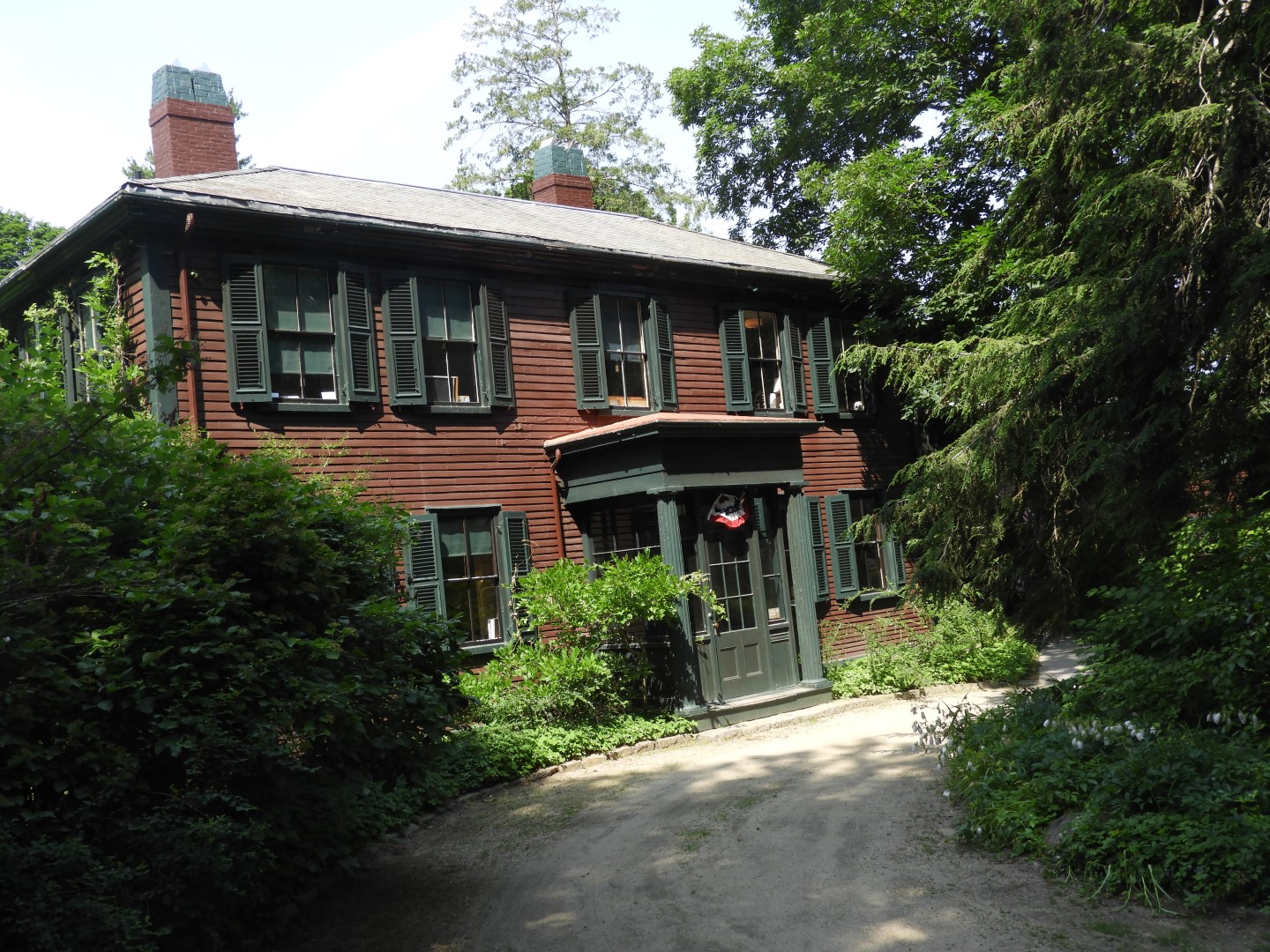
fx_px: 1284
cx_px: 635
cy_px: 476
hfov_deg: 52.6
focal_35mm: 35
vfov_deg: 40.7
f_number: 3.8
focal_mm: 6.3
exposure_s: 1/320
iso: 100
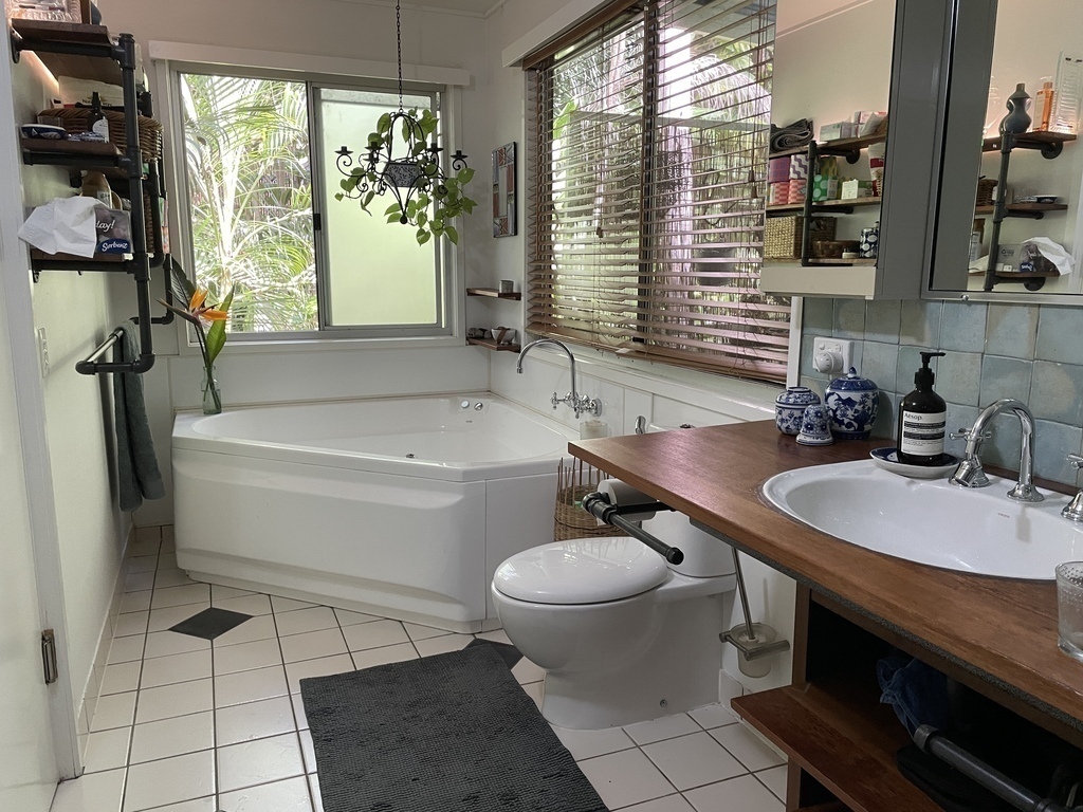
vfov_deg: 53.1
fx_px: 813
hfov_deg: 67.3
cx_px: 542
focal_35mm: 26
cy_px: 406
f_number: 1.6
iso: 160
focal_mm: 4.2
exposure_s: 1/59
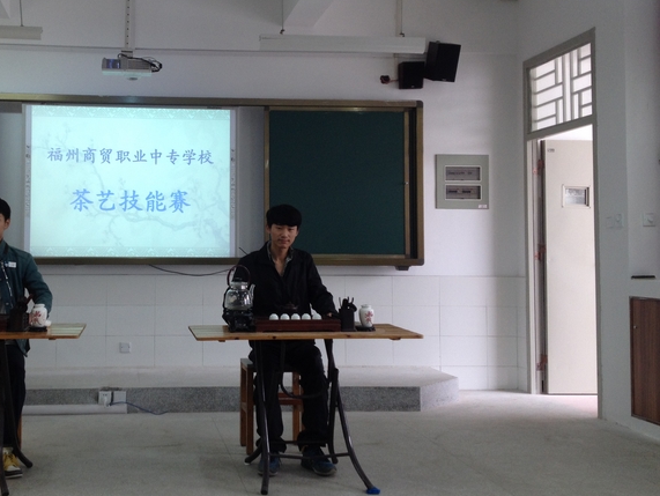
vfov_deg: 29.7
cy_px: 209
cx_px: 202
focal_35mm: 49
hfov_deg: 38.3
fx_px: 935
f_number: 2.4
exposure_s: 1/50
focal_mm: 4.28
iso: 50
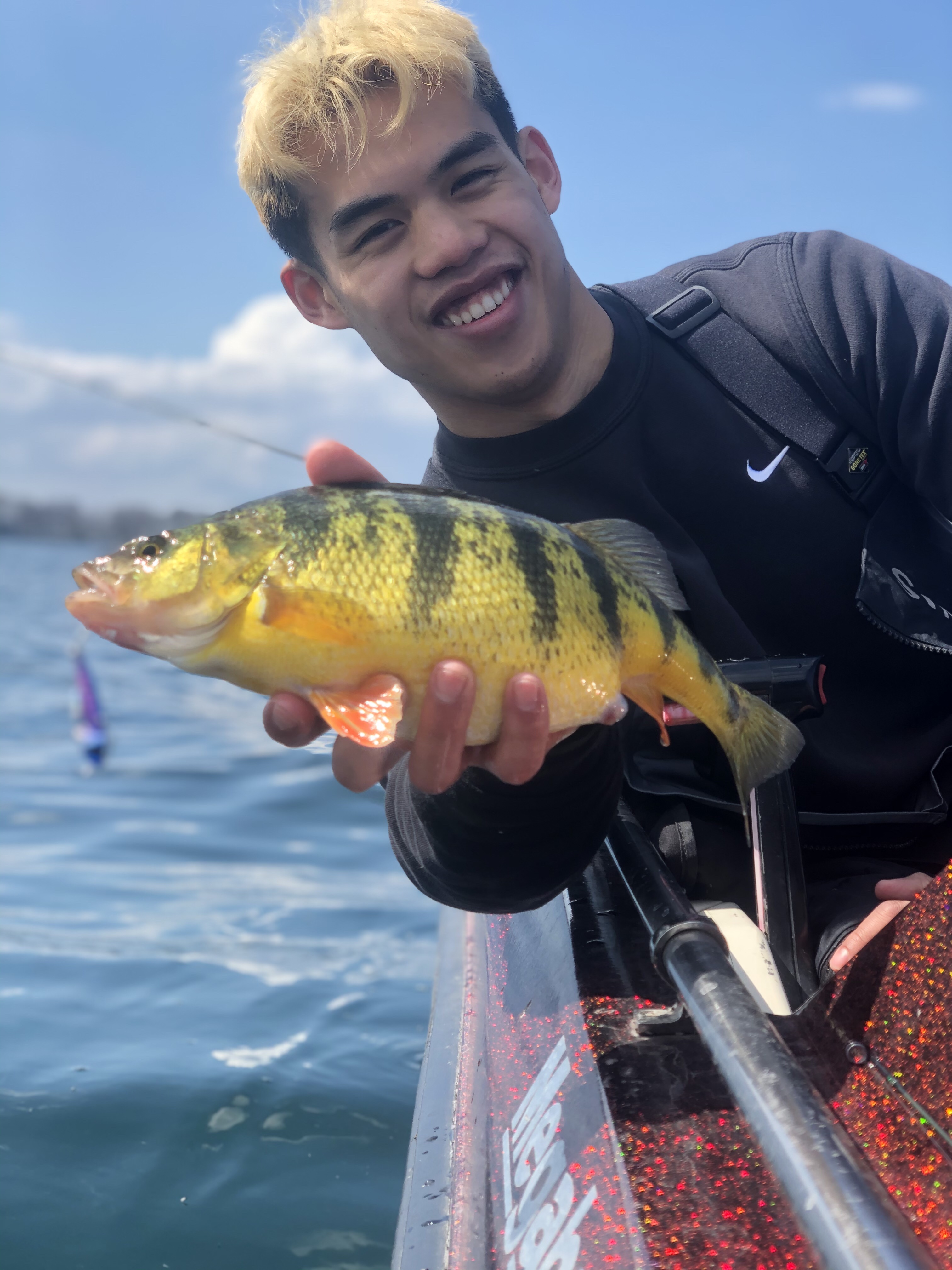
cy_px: 635
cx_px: 476
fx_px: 1907
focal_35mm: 52
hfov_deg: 28.0
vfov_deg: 36.8
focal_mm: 6
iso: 16
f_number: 2.4
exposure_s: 1/539
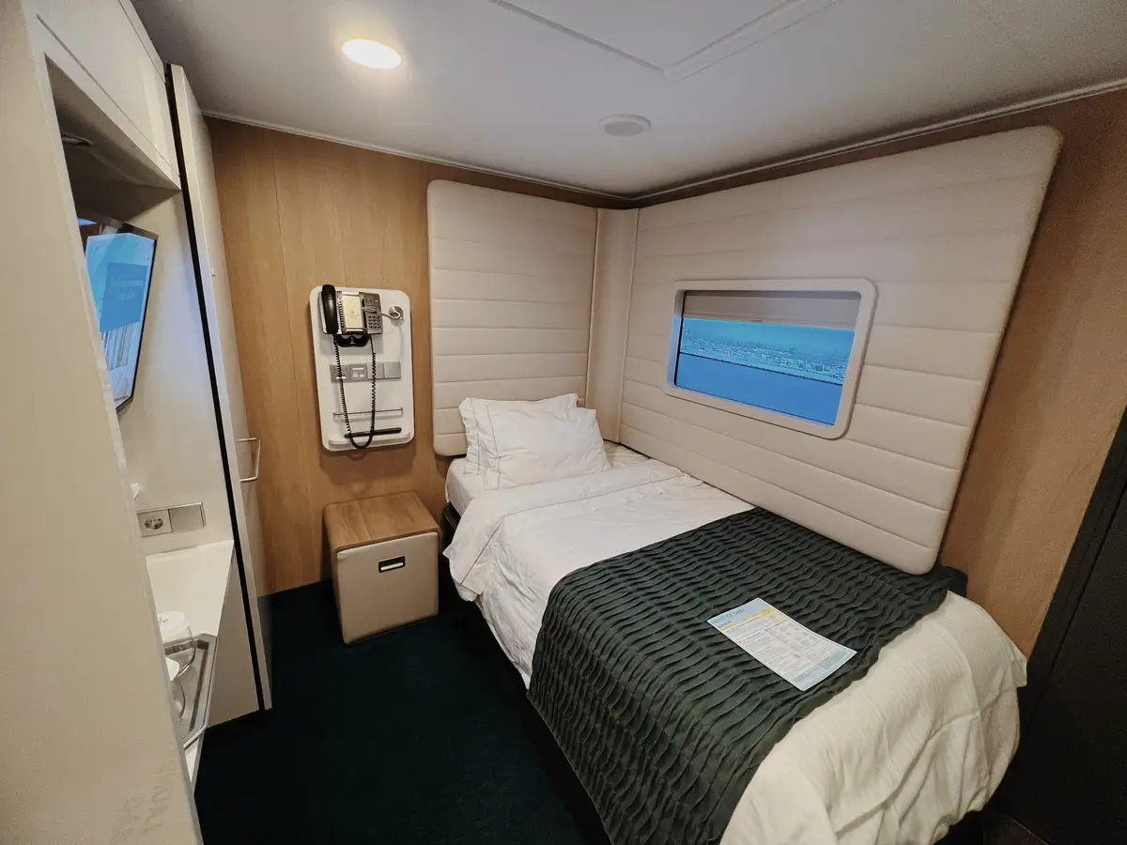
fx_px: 423
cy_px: 422
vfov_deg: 89.9
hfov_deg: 106.2
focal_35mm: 13
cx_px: 564
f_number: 1.8
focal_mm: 1.57
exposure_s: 1/60
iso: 320
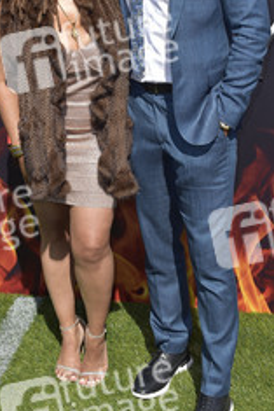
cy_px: 140
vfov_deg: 29.4
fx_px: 775
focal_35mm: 68
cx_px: 140
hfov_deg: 20.0
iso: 200
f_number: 8
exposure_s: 1/250
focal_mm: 40
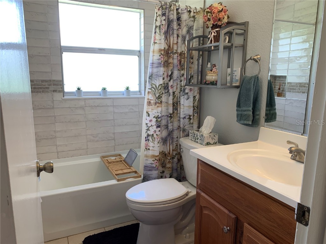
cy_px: 122
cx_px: 163
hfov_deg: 67.3
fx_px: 245
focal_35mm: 26
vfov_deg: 53.1
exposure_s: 1/120
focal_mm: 4.25
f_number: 1.8
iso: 50
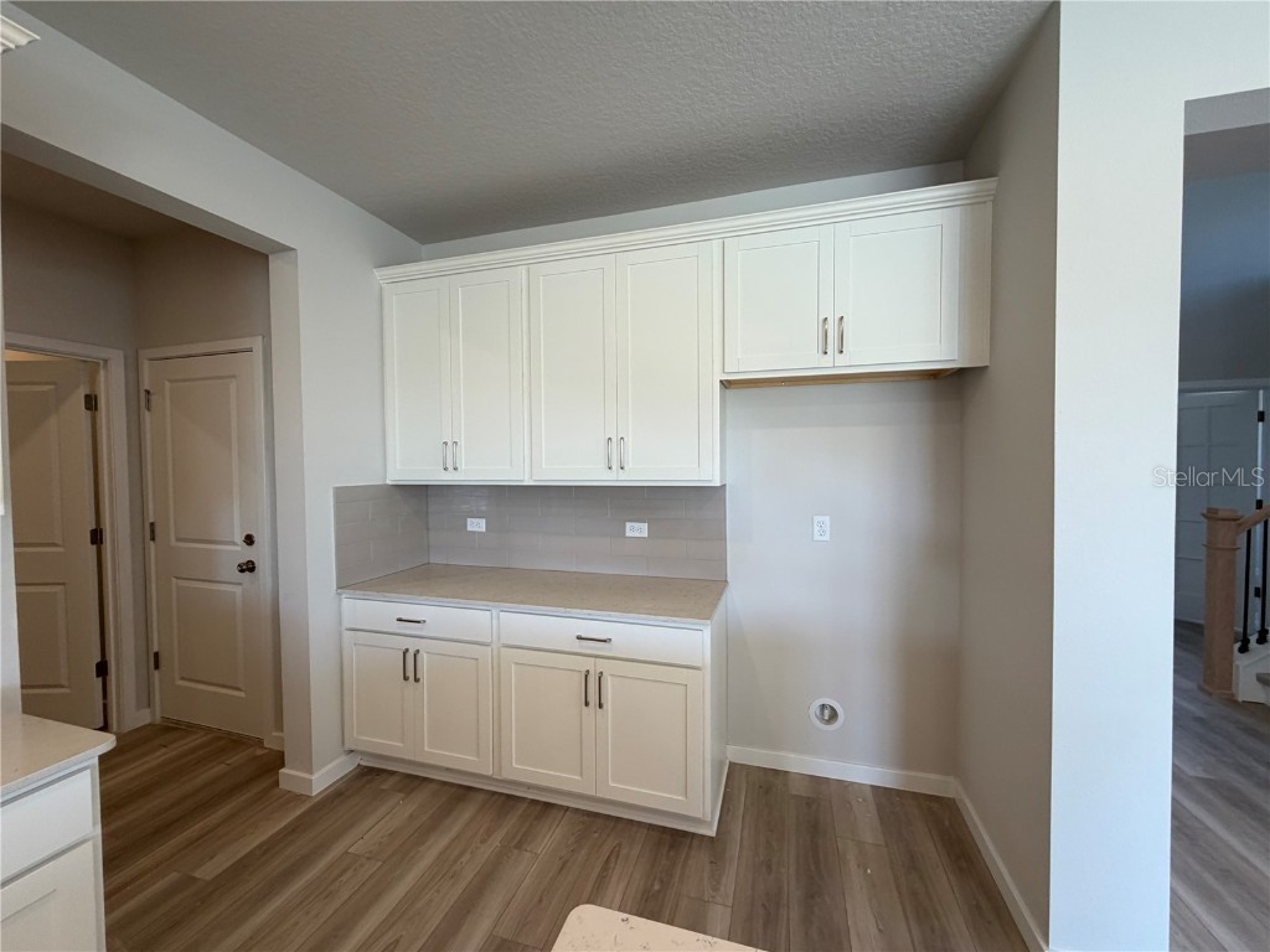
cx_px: 635
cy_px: 476
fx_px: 514
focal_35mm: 14
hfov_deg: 102.1
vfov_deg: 85.7
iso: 100
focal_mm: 2.22
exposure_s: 1/120
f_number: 2.2
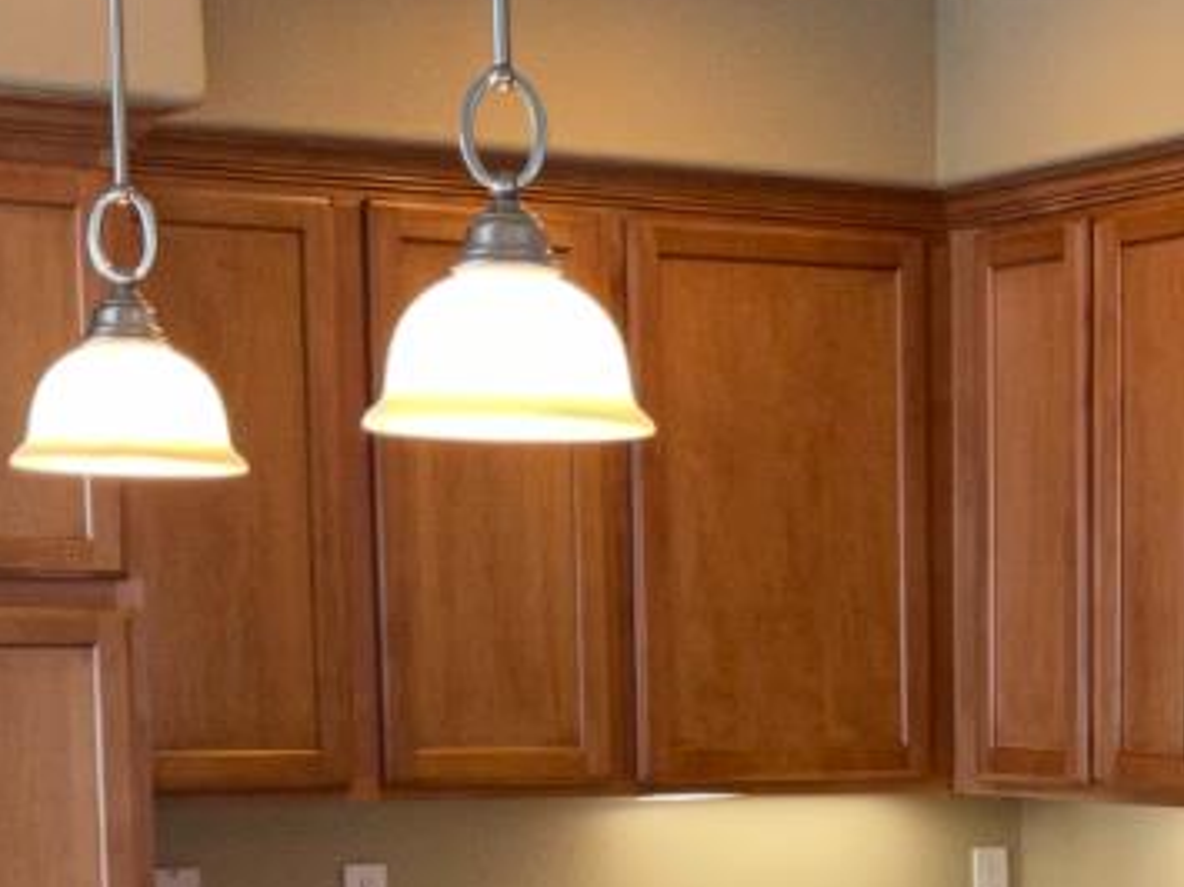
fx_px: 3761
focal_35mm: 110
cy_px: 1182
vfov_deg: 13.0
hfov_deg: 17.5
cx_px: 1127
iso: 125
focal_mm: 5.1
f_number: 1.6
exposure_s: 1/60
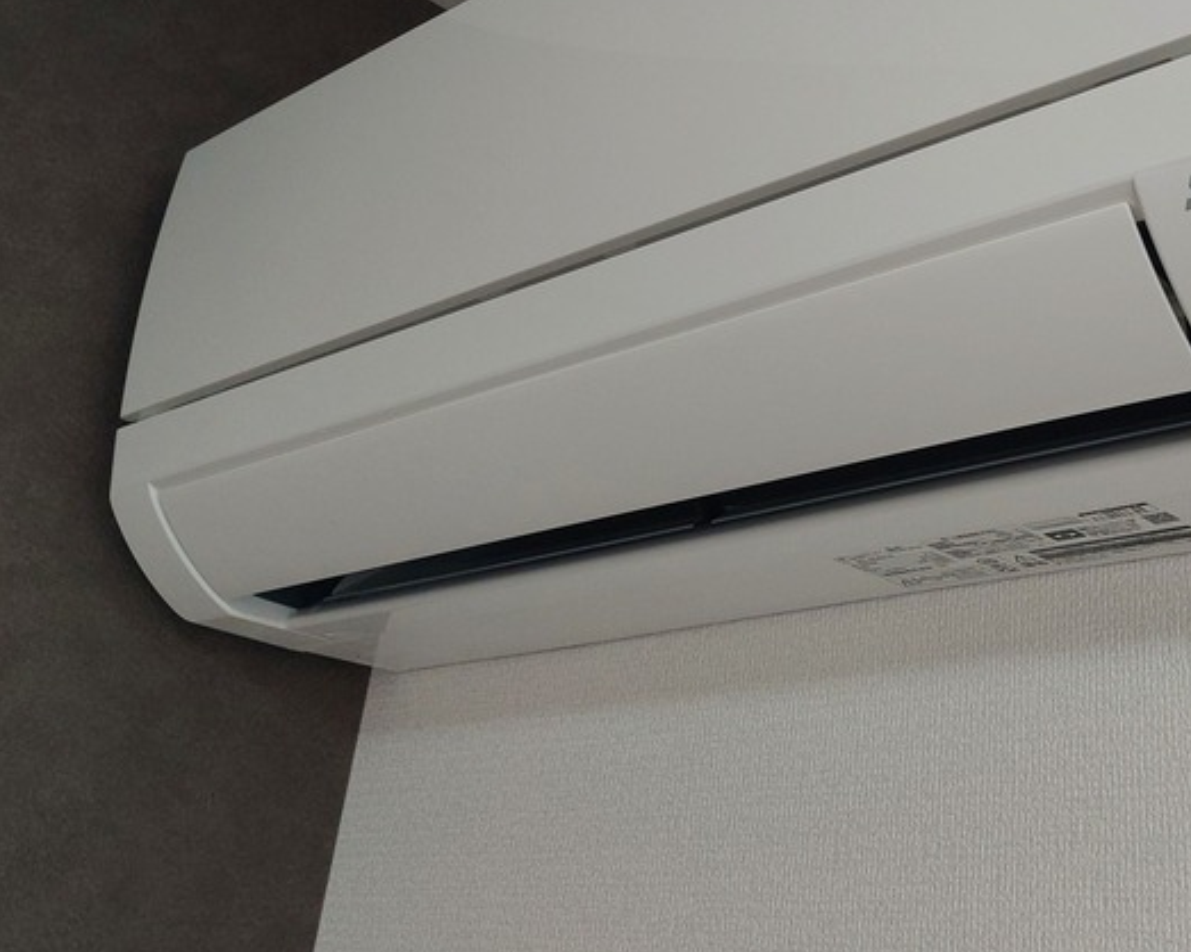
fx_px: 1515
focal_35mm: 43
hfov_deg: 41.8
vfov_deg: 33.6
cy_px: 153
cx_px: 870
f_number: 1.8
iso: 160
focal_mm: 5.23
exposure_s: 1/120
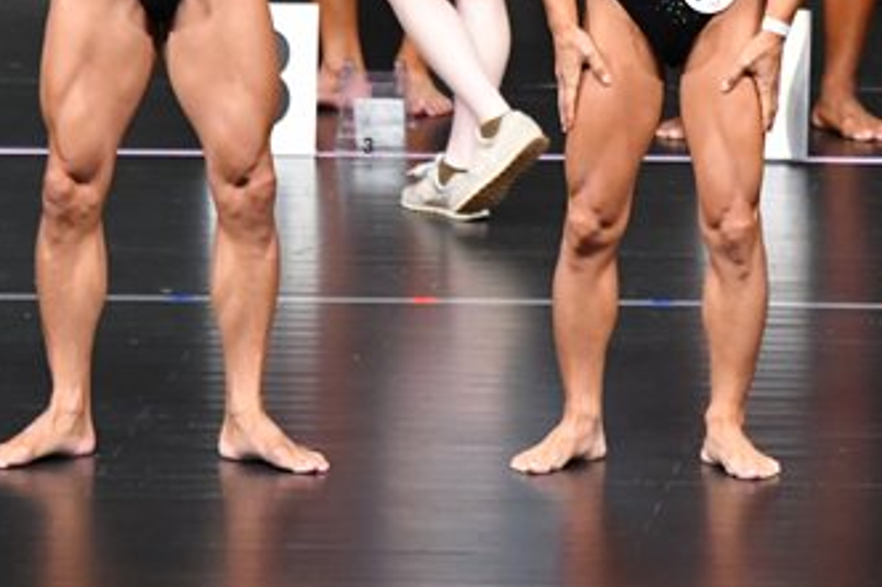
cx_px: 594
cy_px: -5
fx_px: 15427
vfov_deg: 2.2
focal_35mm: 630
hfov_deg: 3.3
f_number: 5.6
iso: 5000
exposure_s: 1/400
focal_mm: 180
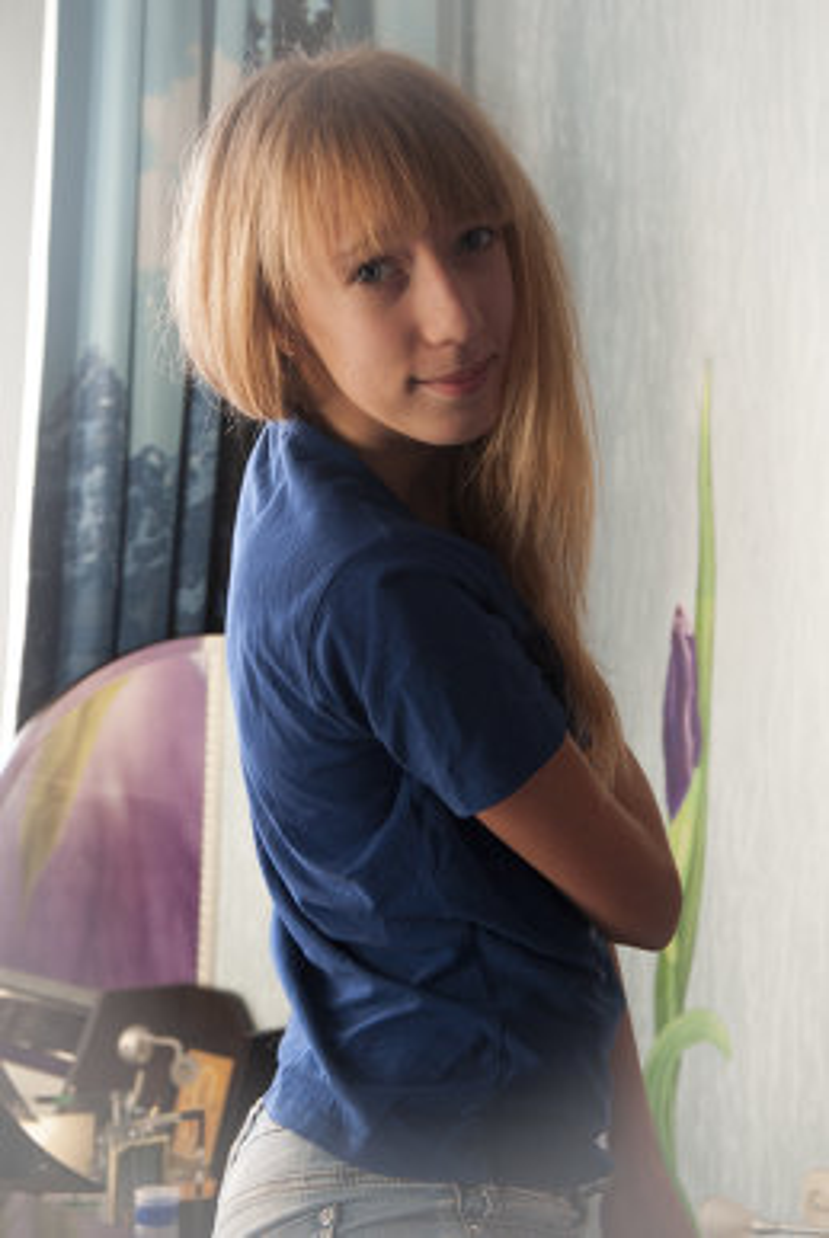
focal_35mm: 78
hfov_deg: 17.5
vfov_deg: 26.0
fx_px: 2687
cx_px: 414
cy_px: 619
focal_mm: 52
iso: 200
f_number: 6.3
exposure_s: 1/15
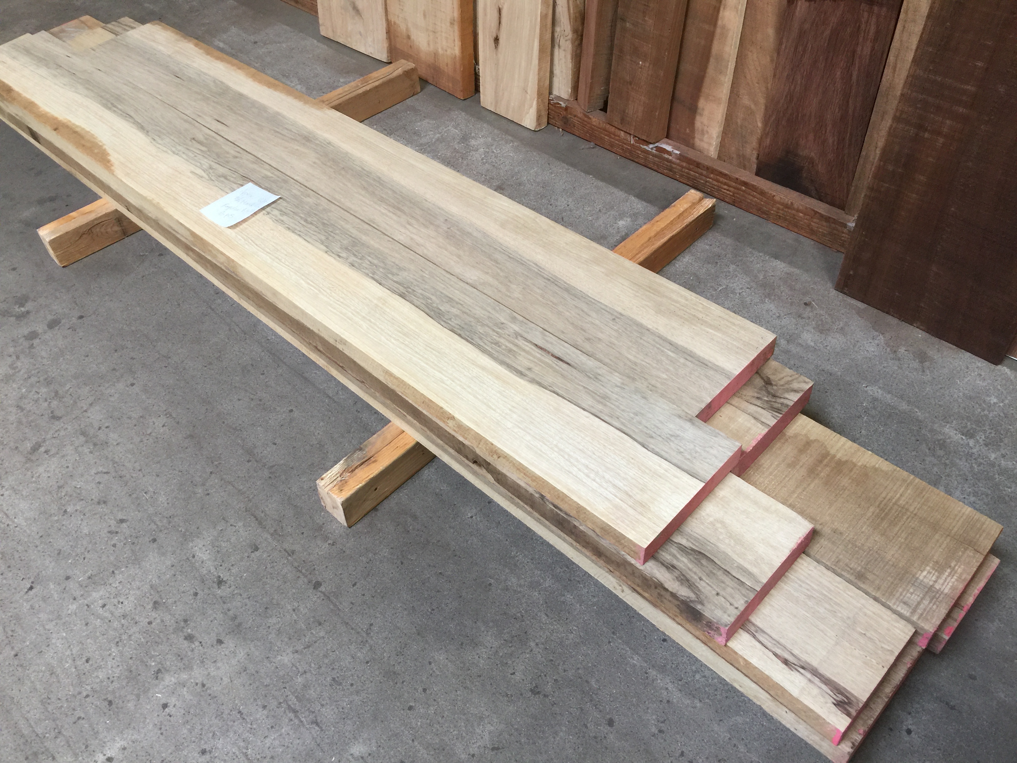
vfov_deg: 48.2
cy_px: 382
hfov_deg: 61.7
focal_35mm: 29
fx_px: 852
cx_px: 508
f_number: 2.2
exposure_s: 1/30
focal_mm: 4.15
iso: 40
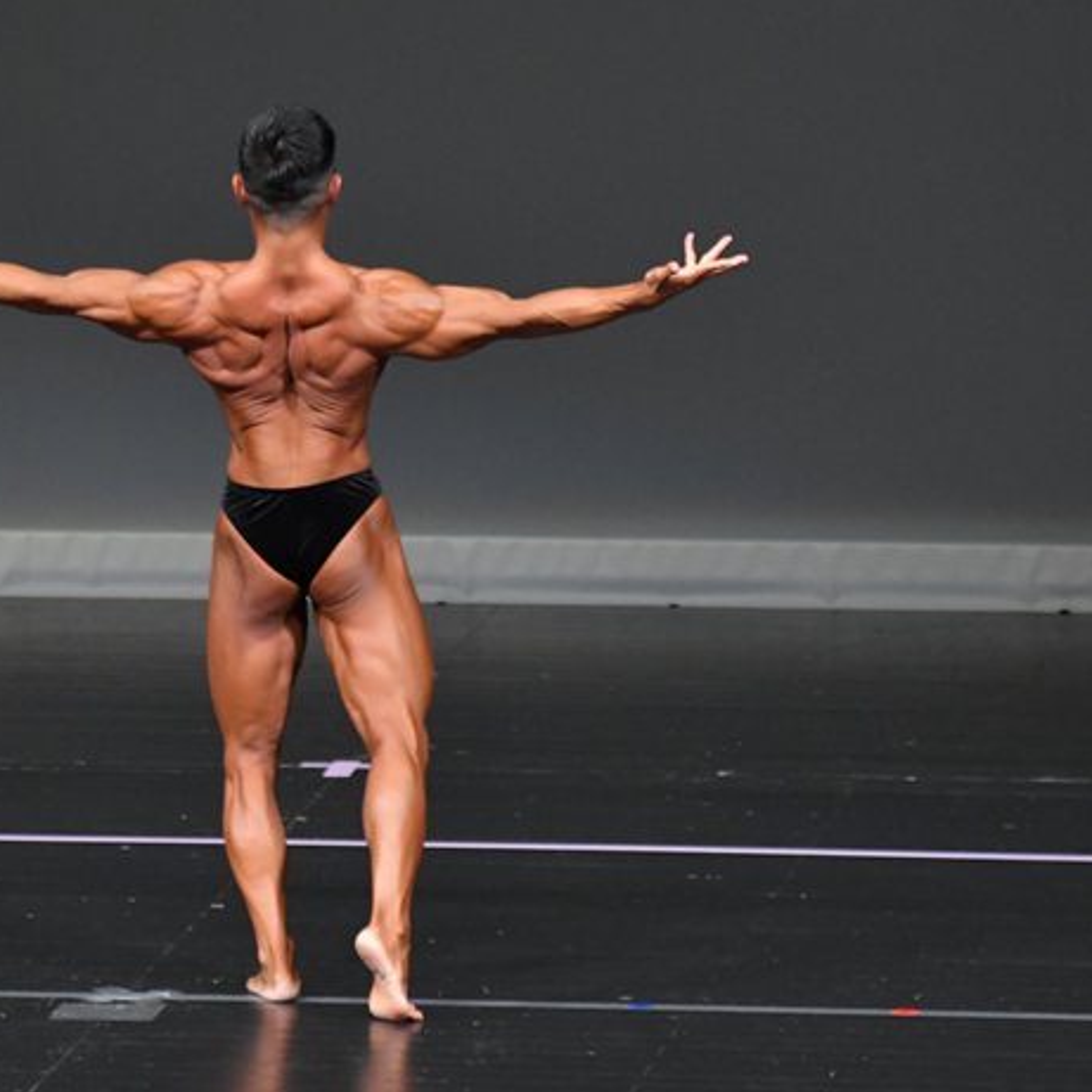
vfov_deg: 3.6
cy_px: 509
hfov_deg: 3.6
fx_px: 17595
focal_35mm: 493
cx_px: 295
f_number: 5.6
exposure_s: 1/400
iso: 4000
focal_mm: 230
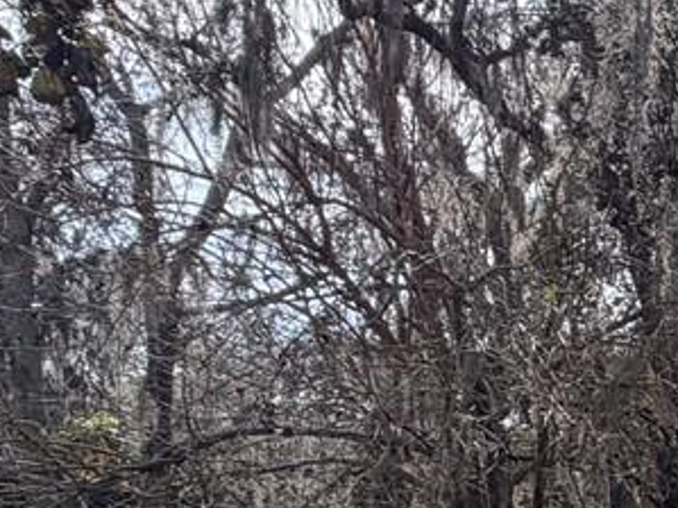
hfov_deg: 18.7
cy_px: 574
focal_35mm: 75
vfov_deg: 18.8
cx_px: 1290
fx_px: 1468
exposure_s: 1/770
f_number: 2.2
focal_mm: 2.22
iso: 40
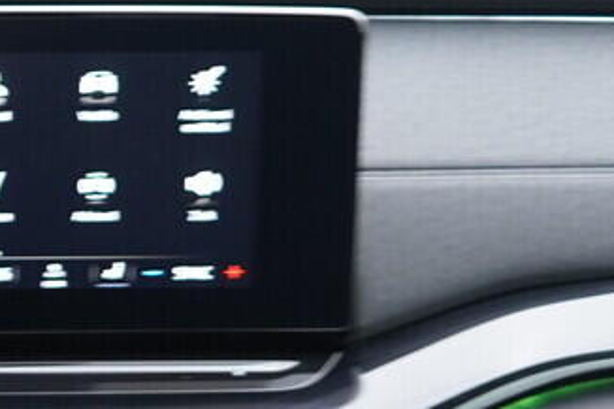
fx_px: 2710
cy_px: 545
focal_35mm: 159
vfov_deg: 8.5
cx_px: -158
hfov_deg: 12.6
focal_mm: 24
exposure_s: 1/40
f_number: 2.8
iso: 400
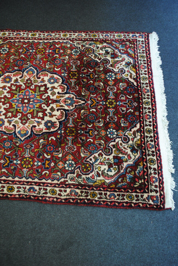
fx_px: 222
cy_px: 133
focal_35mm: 30
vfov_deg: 61.9
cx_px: 89
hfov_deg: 43.7
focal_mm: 20
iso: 720
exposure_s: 1/30
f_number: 3.8
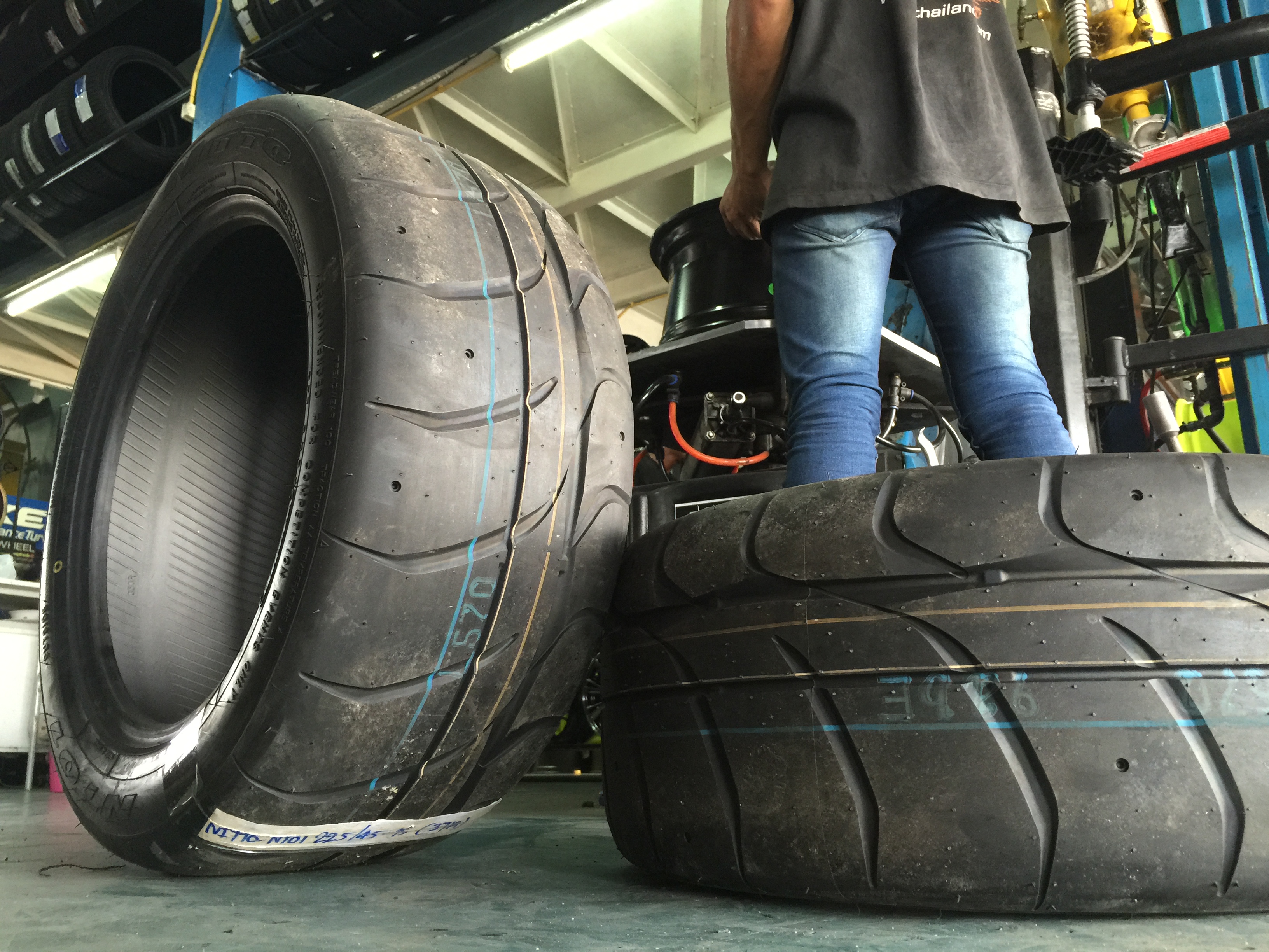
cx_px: 634
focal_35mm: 29
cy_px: 476
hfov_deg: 61.7
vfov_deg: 48.2
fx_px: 1063
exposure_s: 1/15
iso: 80
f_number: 2.2
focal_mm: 4.15
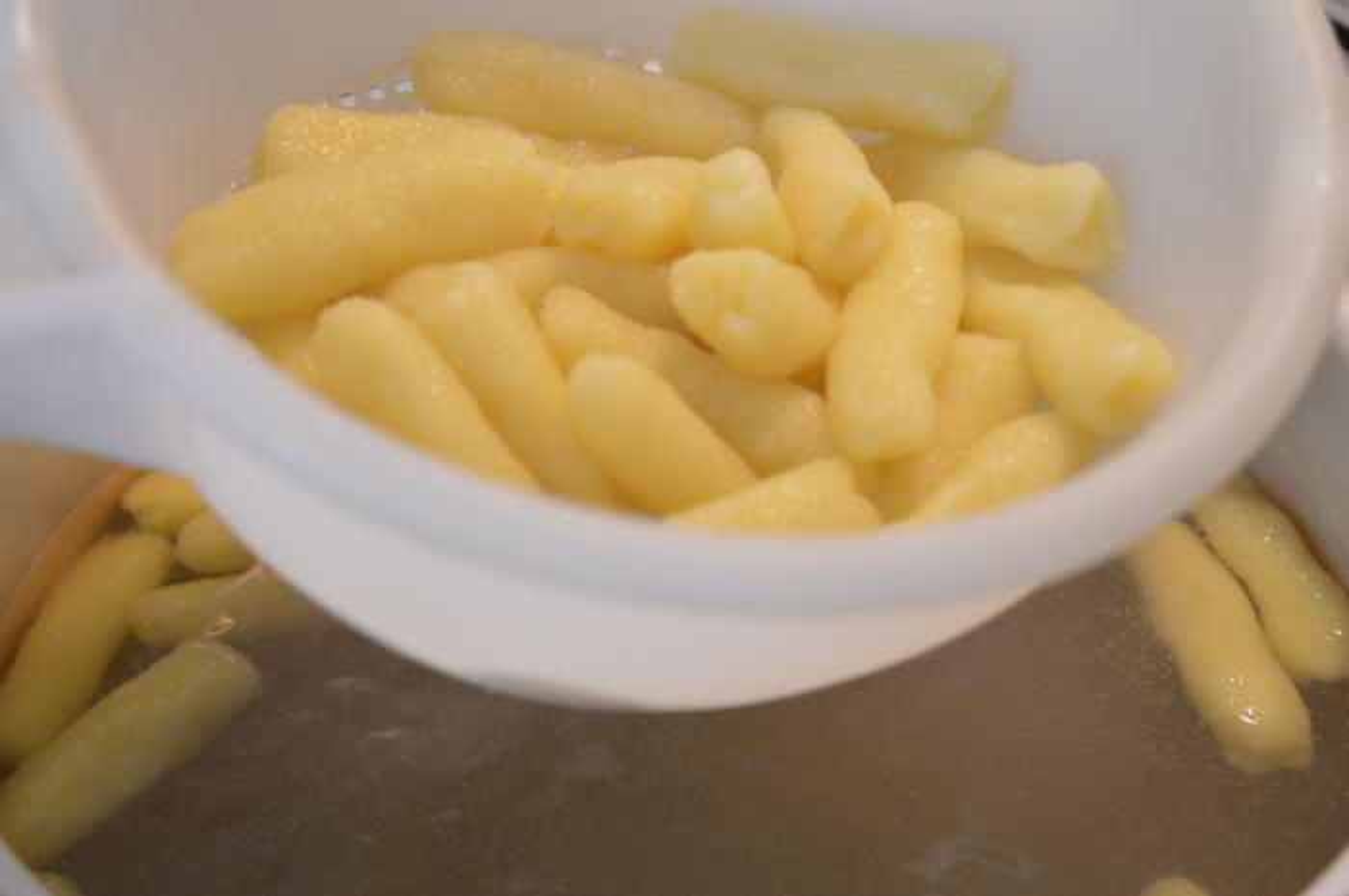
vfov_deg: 22.6
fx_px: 2246
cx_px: 674
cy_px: 448
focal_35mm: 60
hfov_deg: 33.4
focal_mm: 40
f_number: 5
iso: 720
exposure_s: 1/60
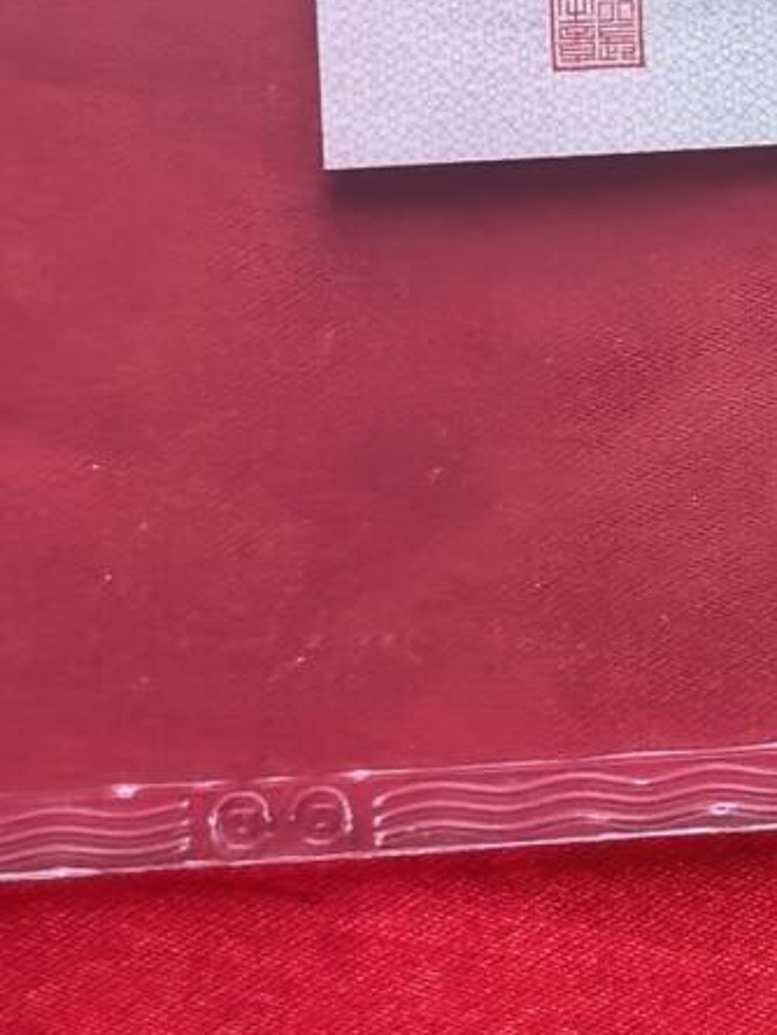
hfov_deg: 7.5
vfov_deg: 10.1
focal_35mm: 194
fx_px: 5803
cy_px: -135
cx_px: 1198
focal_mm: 6.98
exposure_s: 1/277
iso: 50
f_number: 2
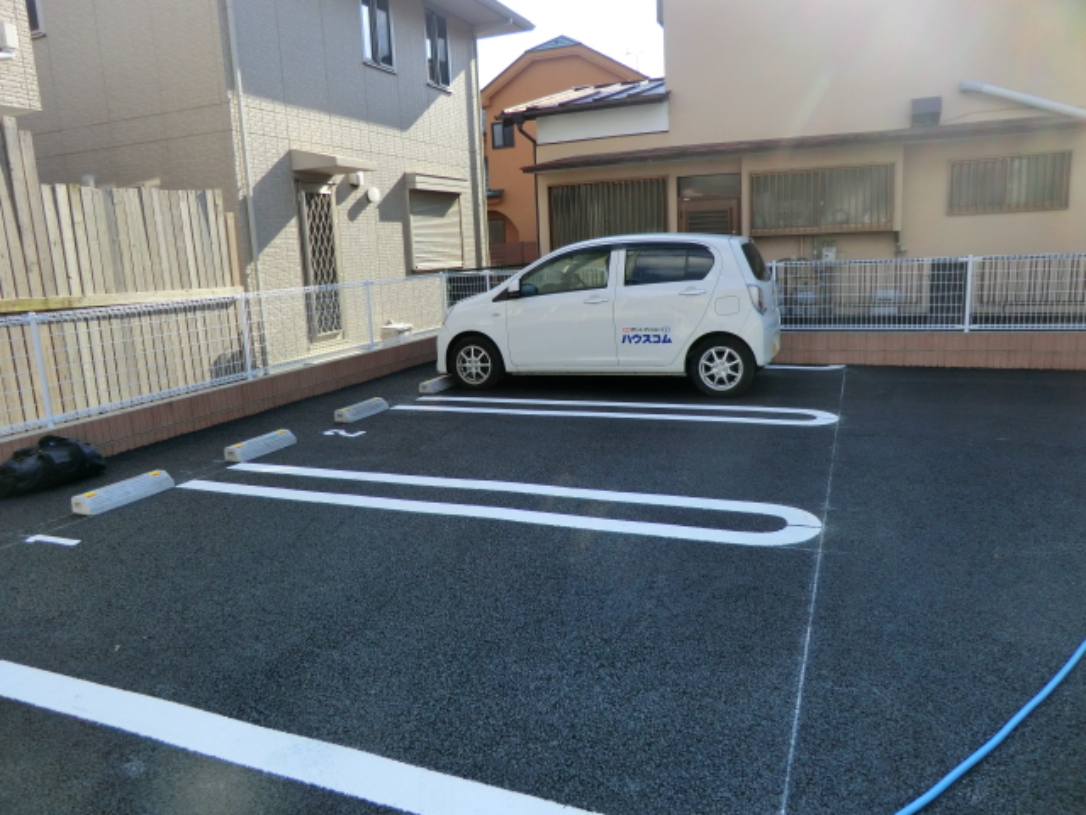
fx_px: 753
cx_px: 543
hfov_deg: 71.6
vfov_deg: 56.8
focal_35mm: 24
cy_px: 408
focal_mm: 4.3
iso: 80
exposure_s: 1/500
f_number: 3.2
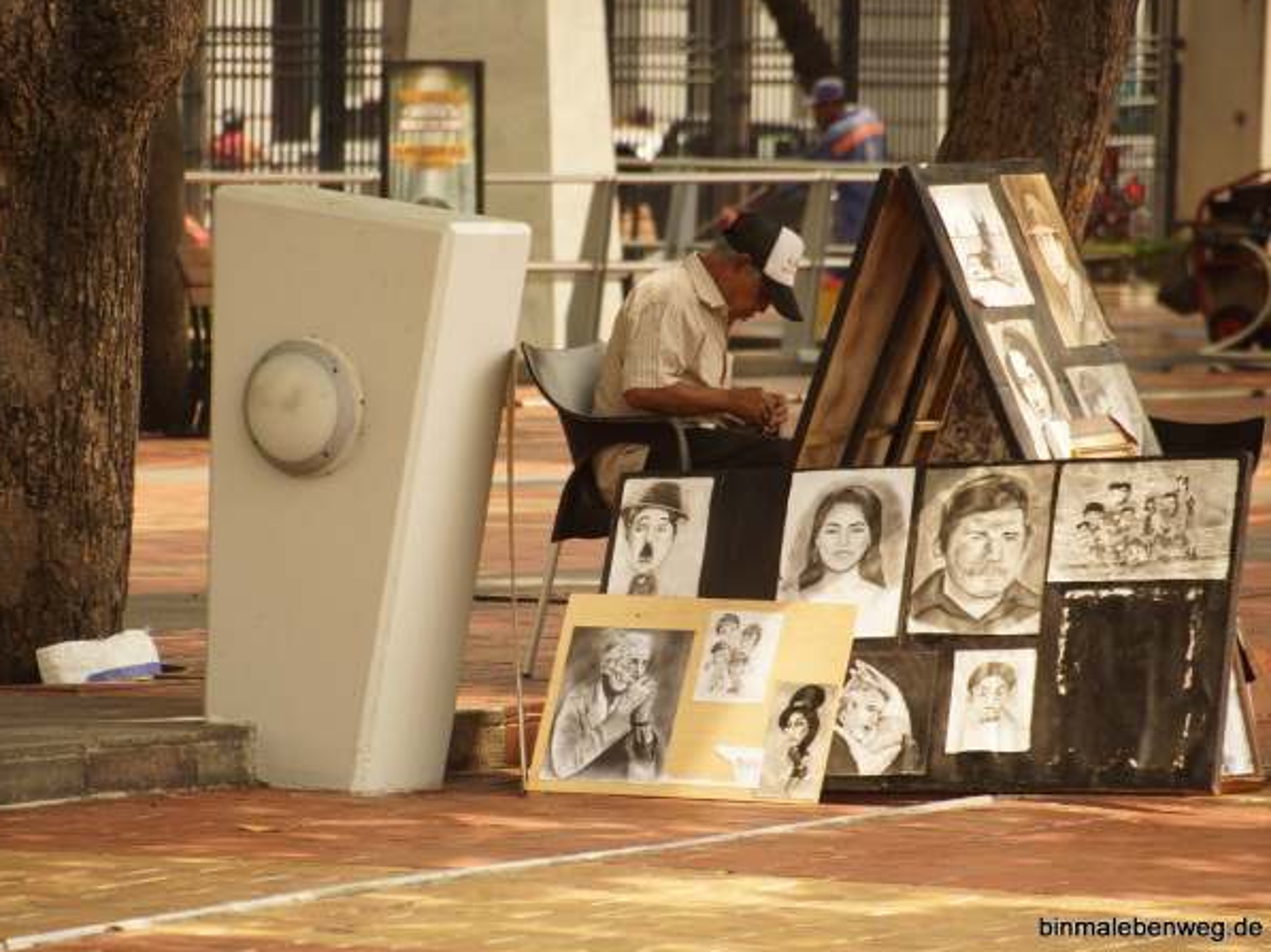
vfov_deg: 4.4
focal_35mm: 338
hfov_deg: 5.9
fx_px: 12403
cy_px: 477
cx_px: 552
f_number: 6.3
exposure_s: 1/320
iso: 160
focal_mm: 200
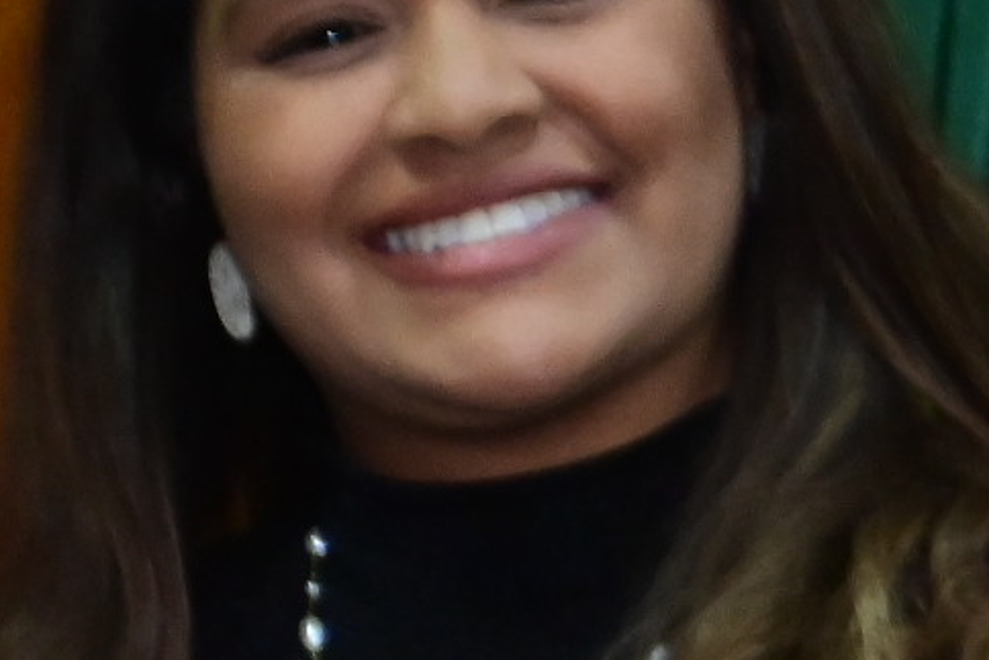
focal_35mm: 437
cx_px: -307
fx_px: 12008
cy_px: 1473
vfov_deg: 3.1
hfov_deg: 4.7
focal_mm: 70
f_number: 5.6
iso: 5000
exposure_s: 1/250
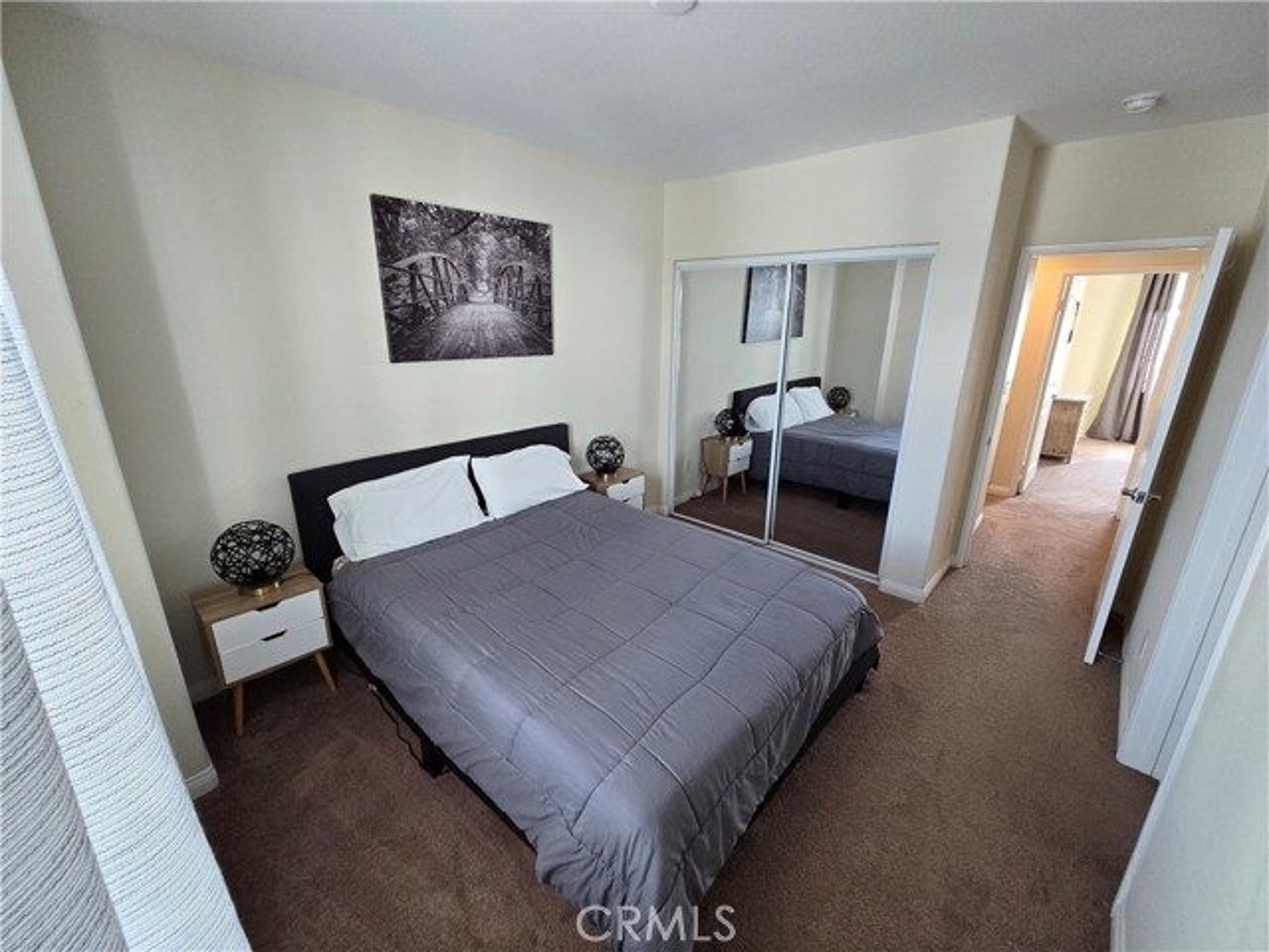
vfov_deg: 89.9
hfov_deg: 106.2
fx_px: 477
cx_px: 634
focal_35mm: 13
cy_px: 476
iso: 400
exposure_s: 1/100
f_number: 2.2
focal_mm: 2.2
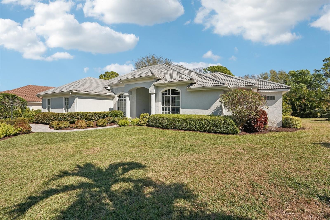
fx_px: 147
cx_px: 165
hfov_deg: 96.7
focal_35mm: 16
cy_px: 110
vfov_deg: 73.7
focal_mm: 16
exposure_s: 1/1250
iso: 400
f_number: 8
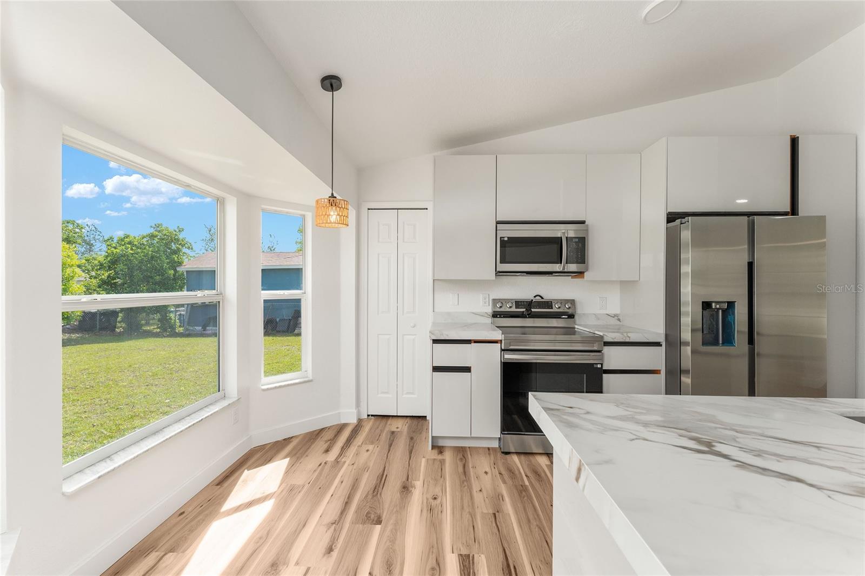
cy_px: 288
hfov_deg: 104.3
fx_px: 336
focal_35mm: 14
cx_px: 432
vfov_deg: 81.2
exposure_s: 1/60
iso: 400
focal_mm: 14
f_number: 7.1
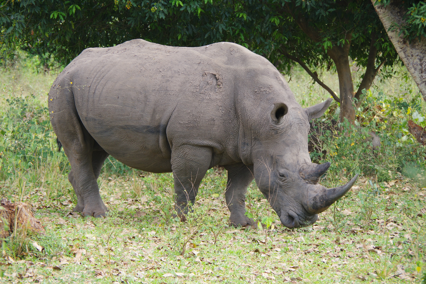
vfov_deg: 7.8
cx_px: 213
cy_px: 142
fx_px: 2094
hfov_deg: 11.6
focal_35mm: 177
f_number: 7.1
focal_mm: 115
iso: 500
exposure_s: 1/160
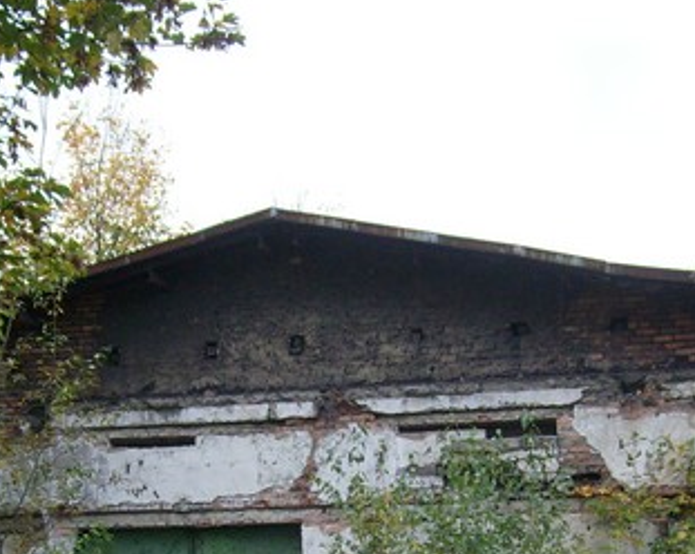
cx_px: 302
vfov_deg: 19.3
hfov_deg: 24.8
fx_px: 1582
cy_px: 555
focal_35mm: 77
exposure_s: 1/250
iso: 80
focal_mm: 5.8
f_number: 2.8
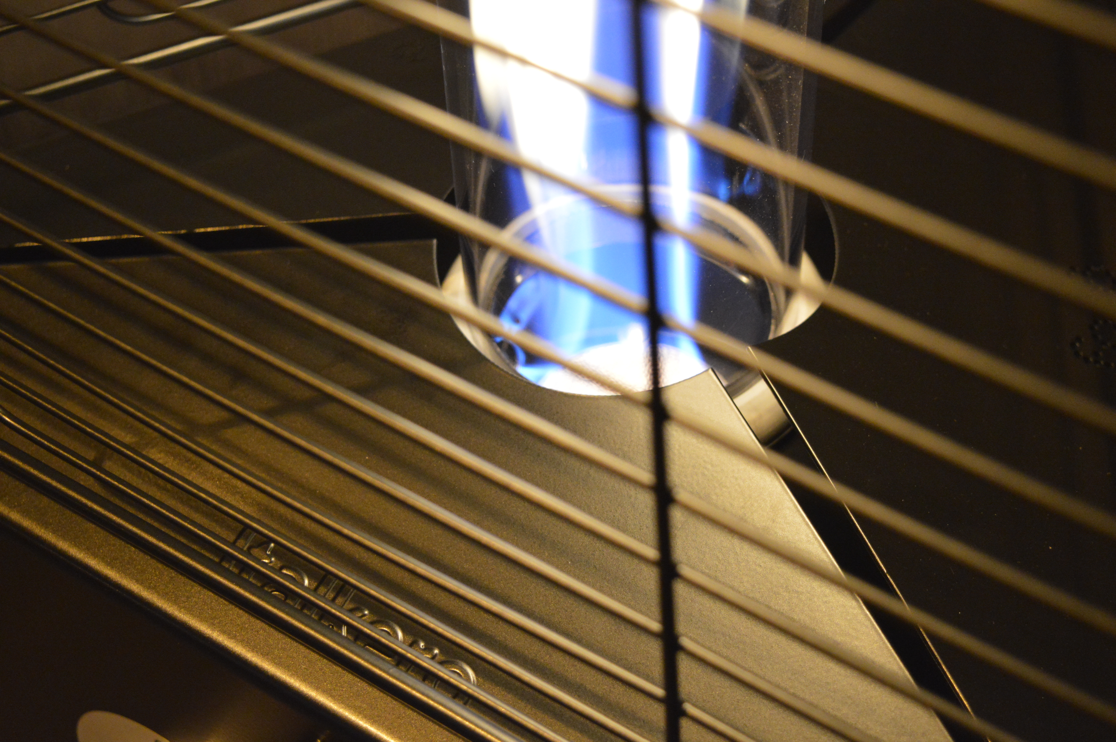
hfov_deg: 31.9
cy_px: 371
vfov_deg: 21.5
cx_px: 558
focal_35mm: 63
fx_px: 1951
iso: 3200
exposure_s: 1/15
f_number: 5
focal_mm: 42
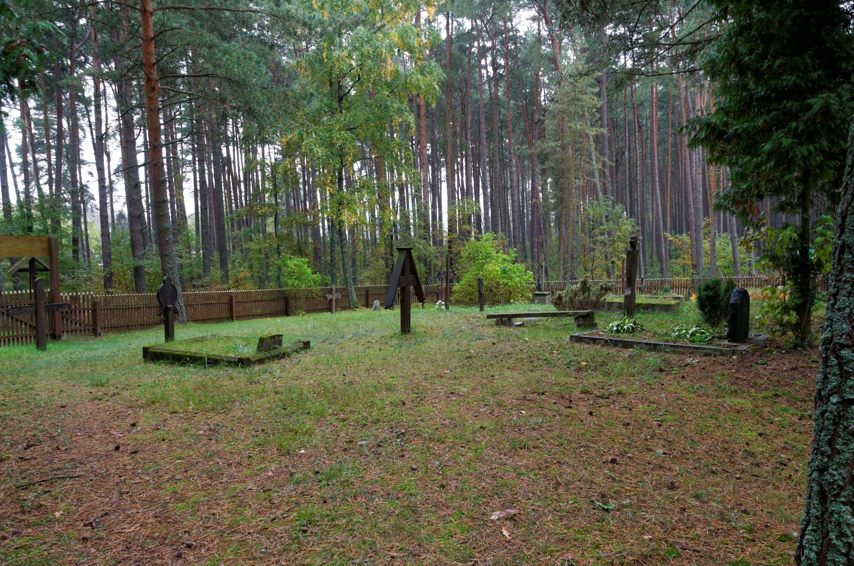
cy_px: 283
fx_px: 639
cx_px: 427
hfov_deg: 67.5
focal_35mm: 27
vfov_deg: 47.7
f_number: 8
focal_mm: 18
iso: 1250
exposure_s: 1/60
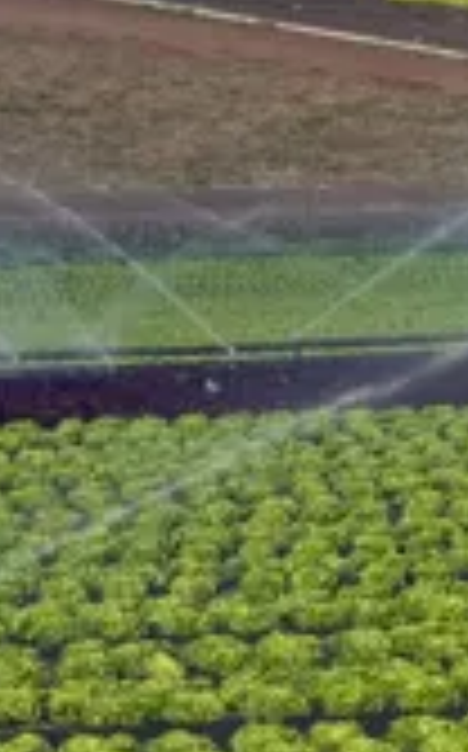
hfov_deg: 4.3
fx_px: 5995
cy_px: 338
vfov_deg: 7.2
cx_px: 1472
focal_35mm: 293
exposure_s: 1/250
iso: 200
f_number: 8
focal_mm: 40
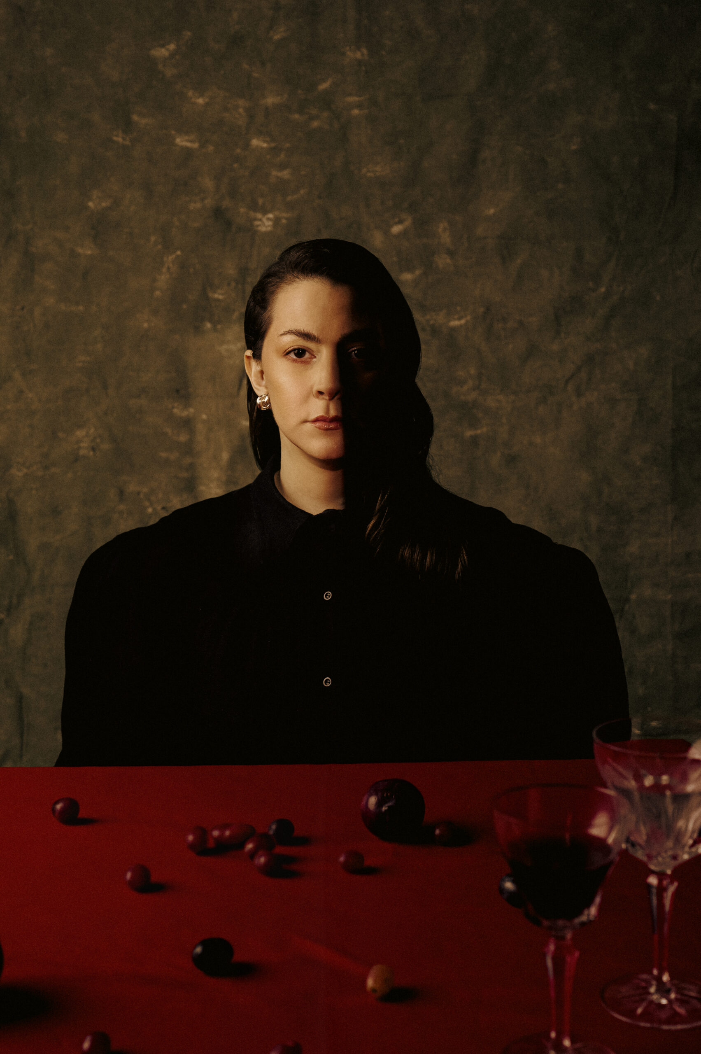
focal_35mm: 50
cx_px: 350
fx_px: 1462
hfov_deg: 27.0
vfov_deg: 39.6
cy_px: 527
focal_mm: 50
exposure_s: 1/160
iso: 200
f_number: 6.3
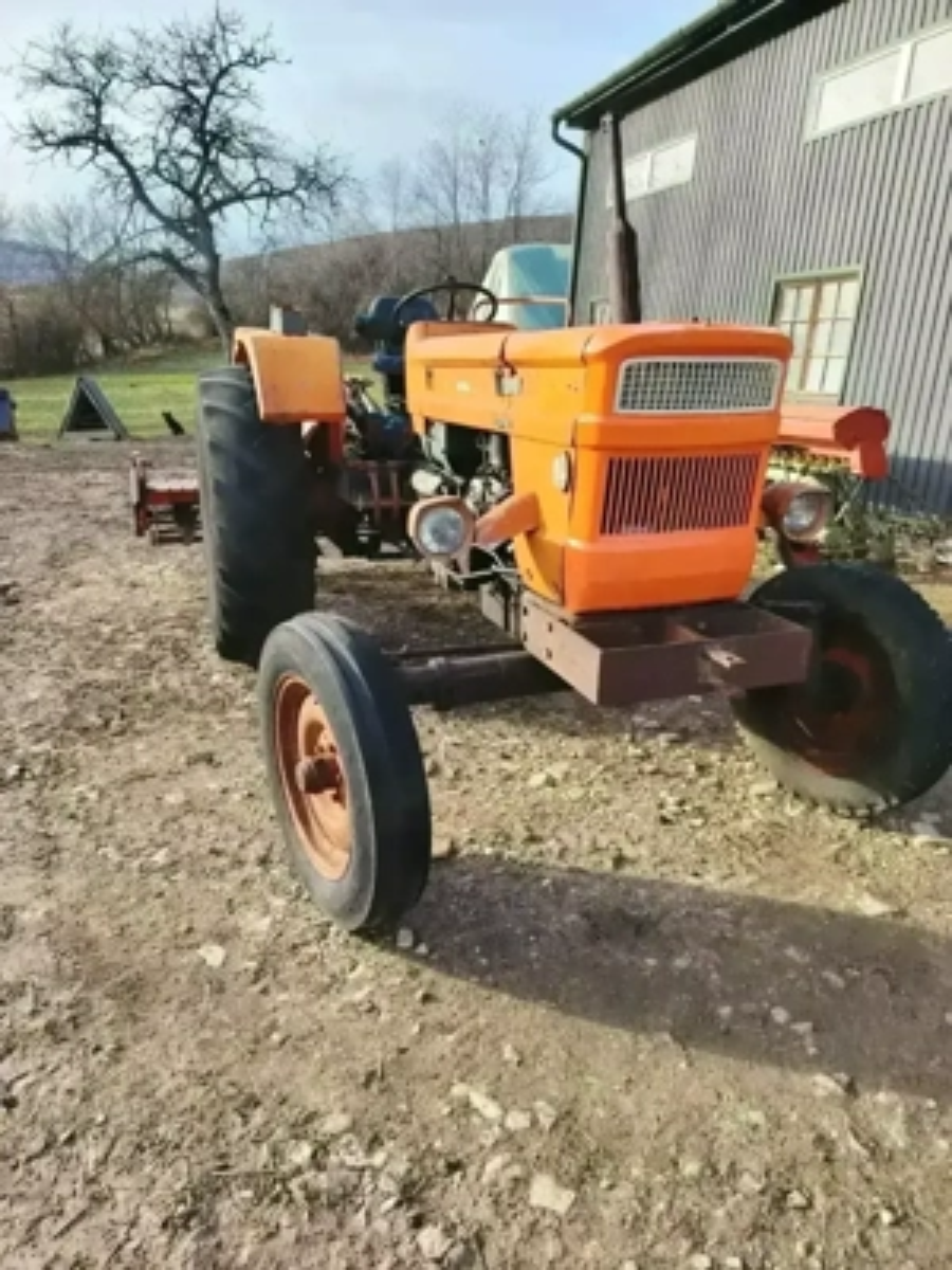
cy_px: 635
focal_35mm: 24
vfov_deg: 71.6
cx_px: 476
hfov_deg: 56.8
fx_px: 880
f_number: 1.75
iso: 100
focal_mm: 5.25
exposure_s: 1/350
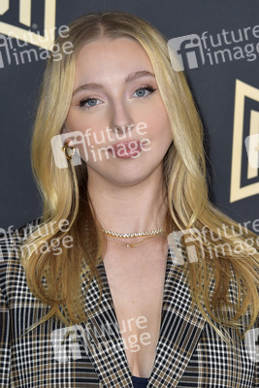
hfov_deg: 11.2
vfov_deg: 16.8
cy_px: 194
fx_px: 1315
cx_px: 130
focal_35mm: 122
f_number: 6.3
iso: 320
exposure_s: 1/250
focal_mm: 122
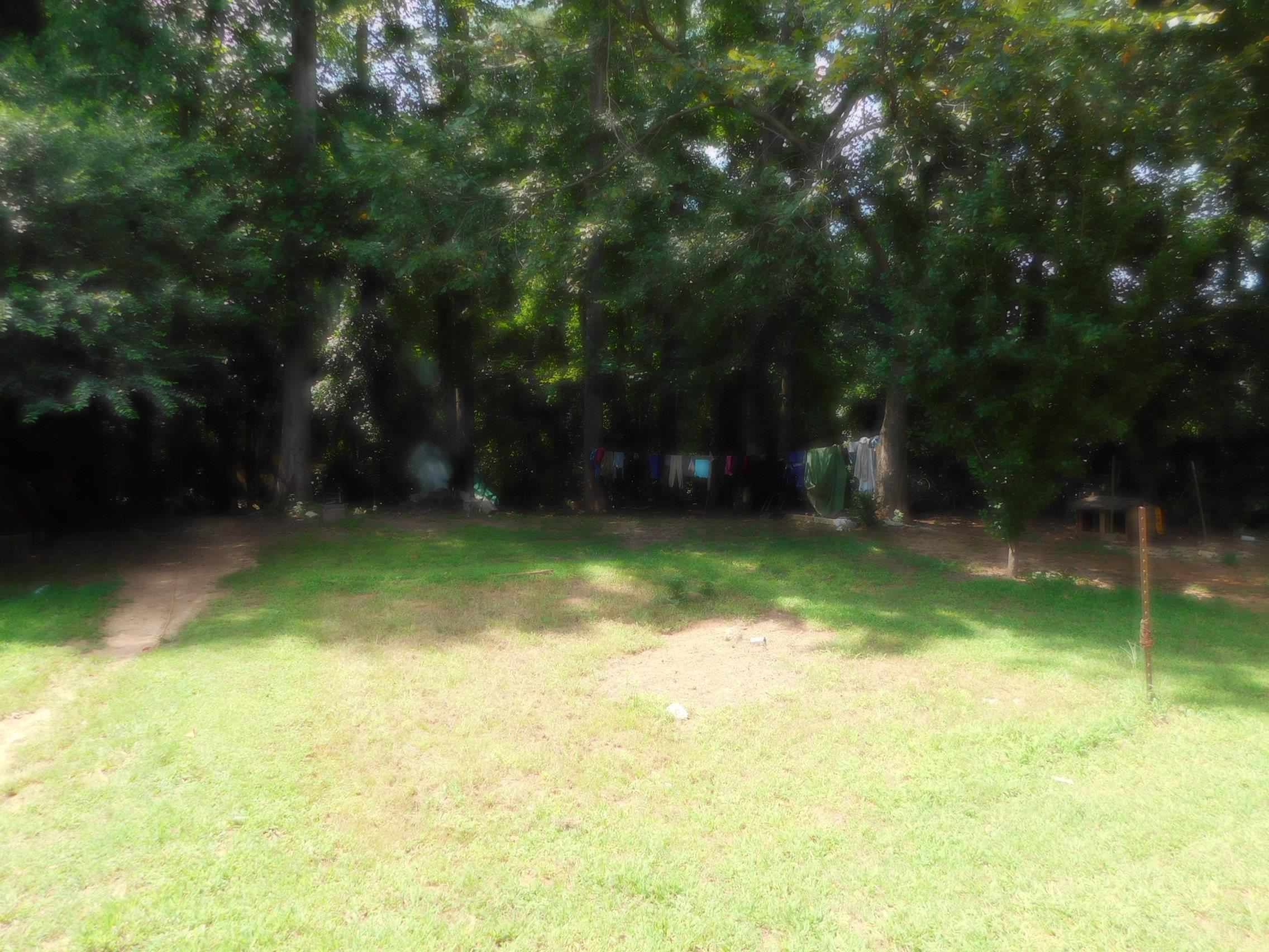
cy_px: 476
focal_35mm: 23
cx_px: 634
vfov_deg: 58.9
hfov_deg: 73.9
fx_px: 843
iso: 125
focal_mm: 4
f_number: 3
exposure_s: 1/500
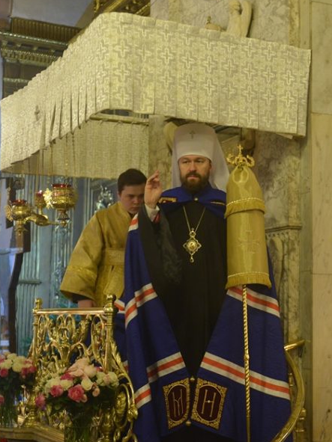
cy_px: 210
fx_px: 895
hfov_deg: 20.9
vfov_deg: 27.8
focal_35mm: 70
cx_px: 241
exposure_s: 1/60
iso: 3200
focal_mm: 42
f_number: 3.2
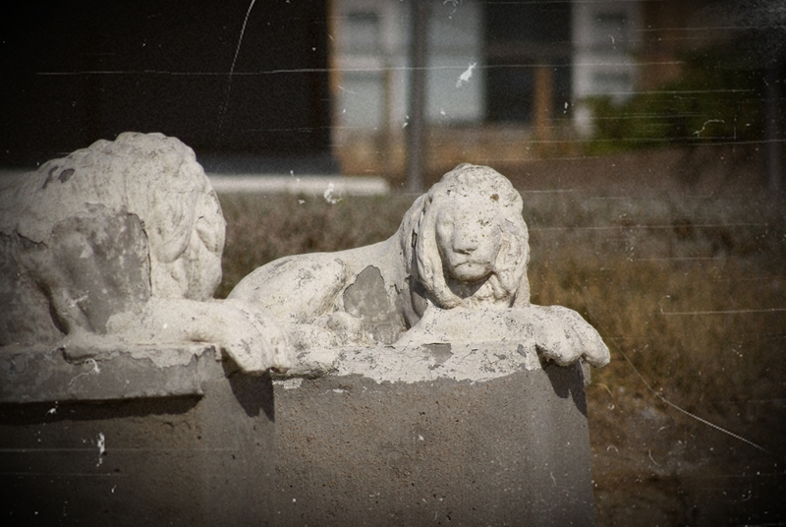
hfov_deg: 6.9
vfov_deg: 4.6
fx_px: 6560
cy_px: 264
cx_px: 393
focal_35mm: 300
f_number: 5.6
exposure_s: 1/2000
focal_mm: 200
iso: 100
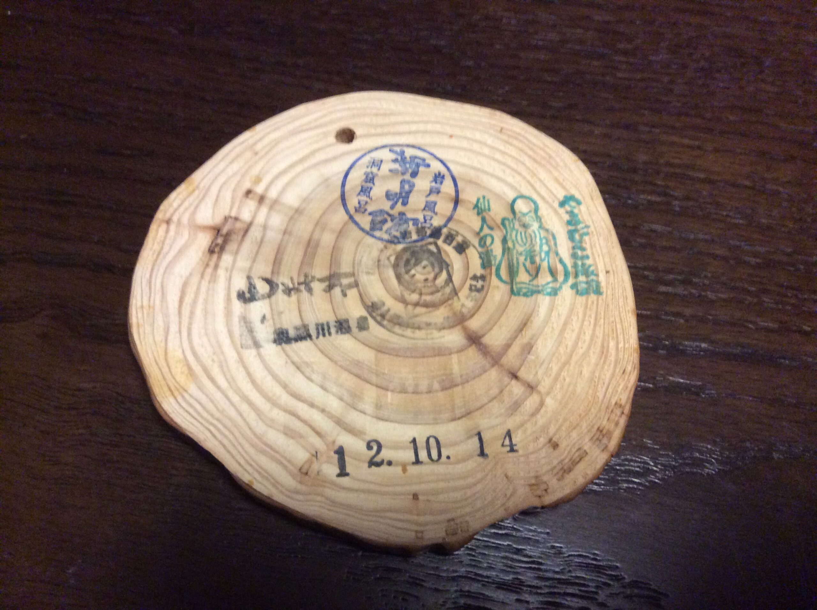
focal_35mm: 32
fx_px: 754
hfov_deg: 56.9
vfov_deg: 44.1
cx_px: 408
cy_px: 305
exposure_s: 1/20
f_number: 2.4
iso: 320
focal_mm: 3.3
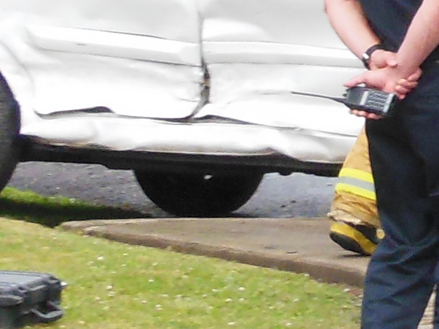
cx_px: 954
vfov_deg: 2.4
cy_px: -303
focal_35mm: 615
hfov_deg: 3.2
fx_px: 7797
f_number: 5.7
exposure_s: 1/80
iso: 400
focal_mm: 19.1
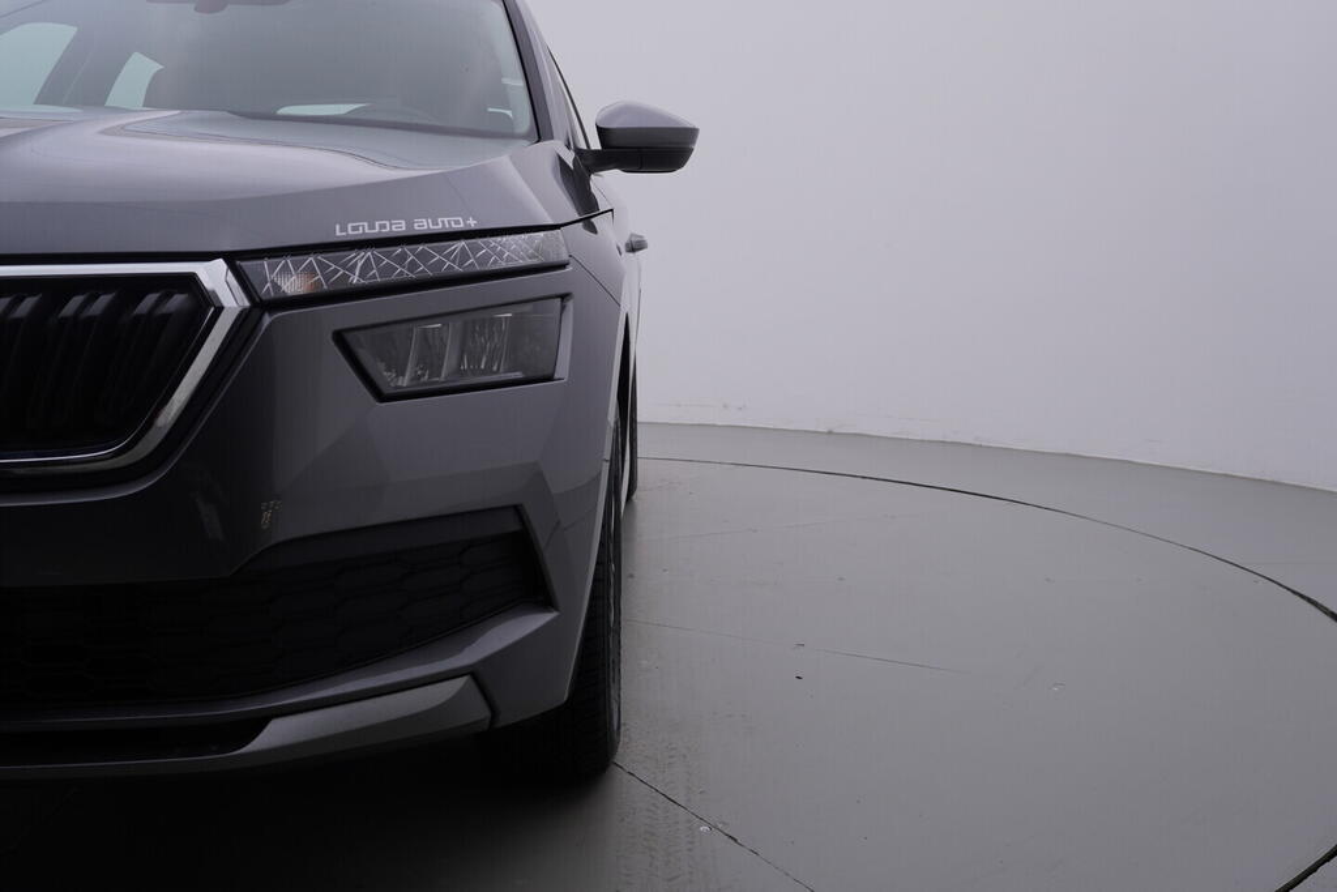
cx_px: 668
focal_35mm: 36
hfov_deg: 53.1
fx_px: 1337
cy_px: 446
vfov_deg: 36.9
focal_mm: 24
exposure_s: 1/100
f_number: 4.5
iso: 125
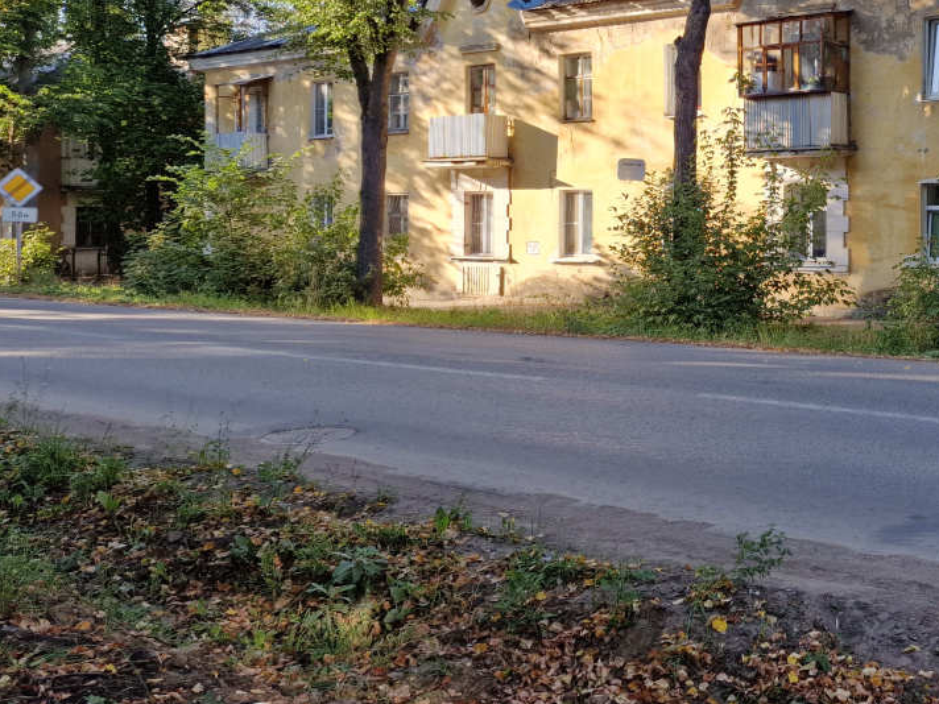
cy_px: 221
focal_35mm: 42
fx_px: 1139
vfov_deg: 34.0
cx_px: 823
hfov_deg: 41.7
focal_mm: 6.4
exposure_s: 1/182
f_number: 1.8
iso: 50
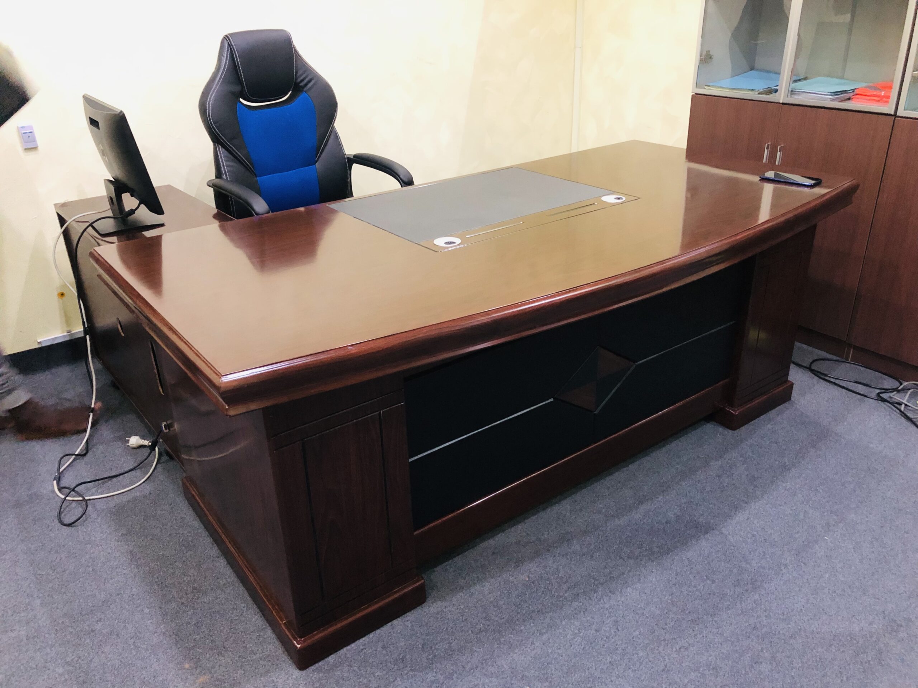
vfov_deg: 49.7
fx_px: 743
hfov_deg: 63.4
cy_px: 344
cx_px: 459
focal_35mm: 28
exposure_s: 1/5
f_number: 1.8
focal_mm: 4
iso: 100
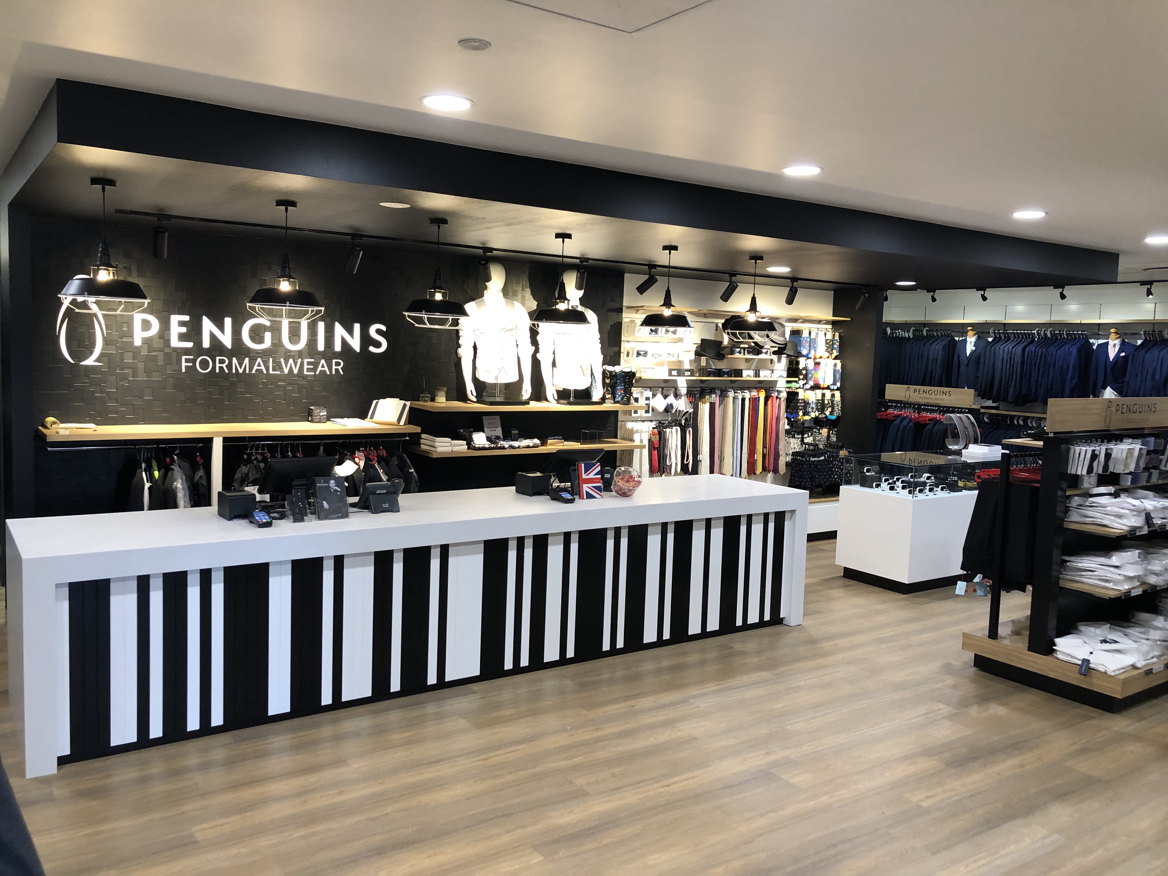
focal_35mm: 28
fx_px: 945
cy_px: 438
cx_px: 584
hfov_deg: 63.4
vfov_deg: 49.7
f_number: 1.8
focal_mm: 4
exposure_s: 1/25
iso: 40
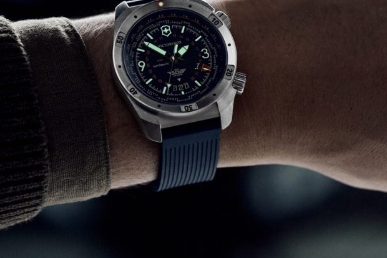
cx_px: 272
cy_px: 126
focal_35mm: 223
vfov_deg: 6.2
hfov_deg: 9.2
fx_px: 2396
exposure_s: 1/60
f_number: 6.3
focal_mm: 135
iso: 1600
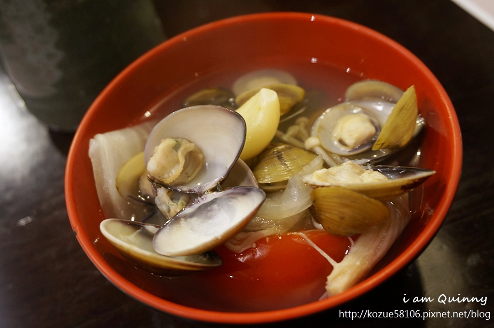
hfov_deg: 49.6
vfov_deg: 34.1
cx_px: 247
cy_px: 164
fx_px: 534
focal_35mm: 39
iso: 200
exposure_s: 1/1.6
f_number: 4.5
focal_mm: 26
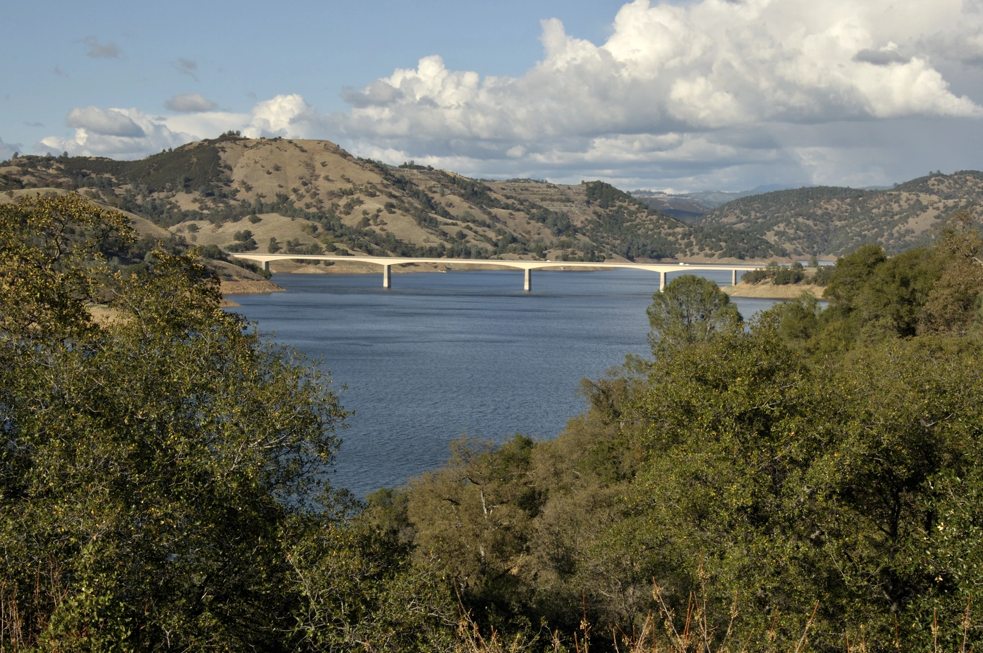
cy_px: 326
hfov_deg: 33.4
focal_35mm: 60
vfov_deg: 22.6
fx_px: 1636
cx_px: 492
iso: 200
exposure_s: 1/125
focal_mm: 40
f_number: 22
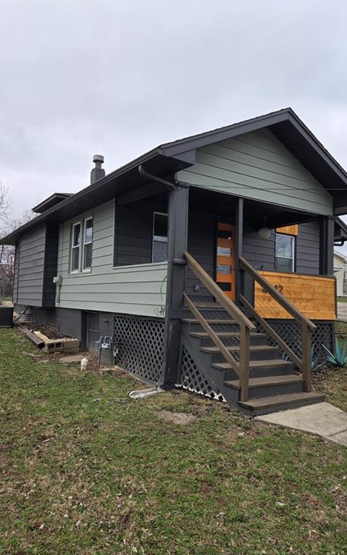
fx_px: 378
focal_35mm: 25
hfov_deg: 49.2
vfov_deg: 72.5
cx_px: 163
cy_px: 276
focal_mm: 5.4
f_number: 1.8
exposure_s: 1/1384
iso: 25
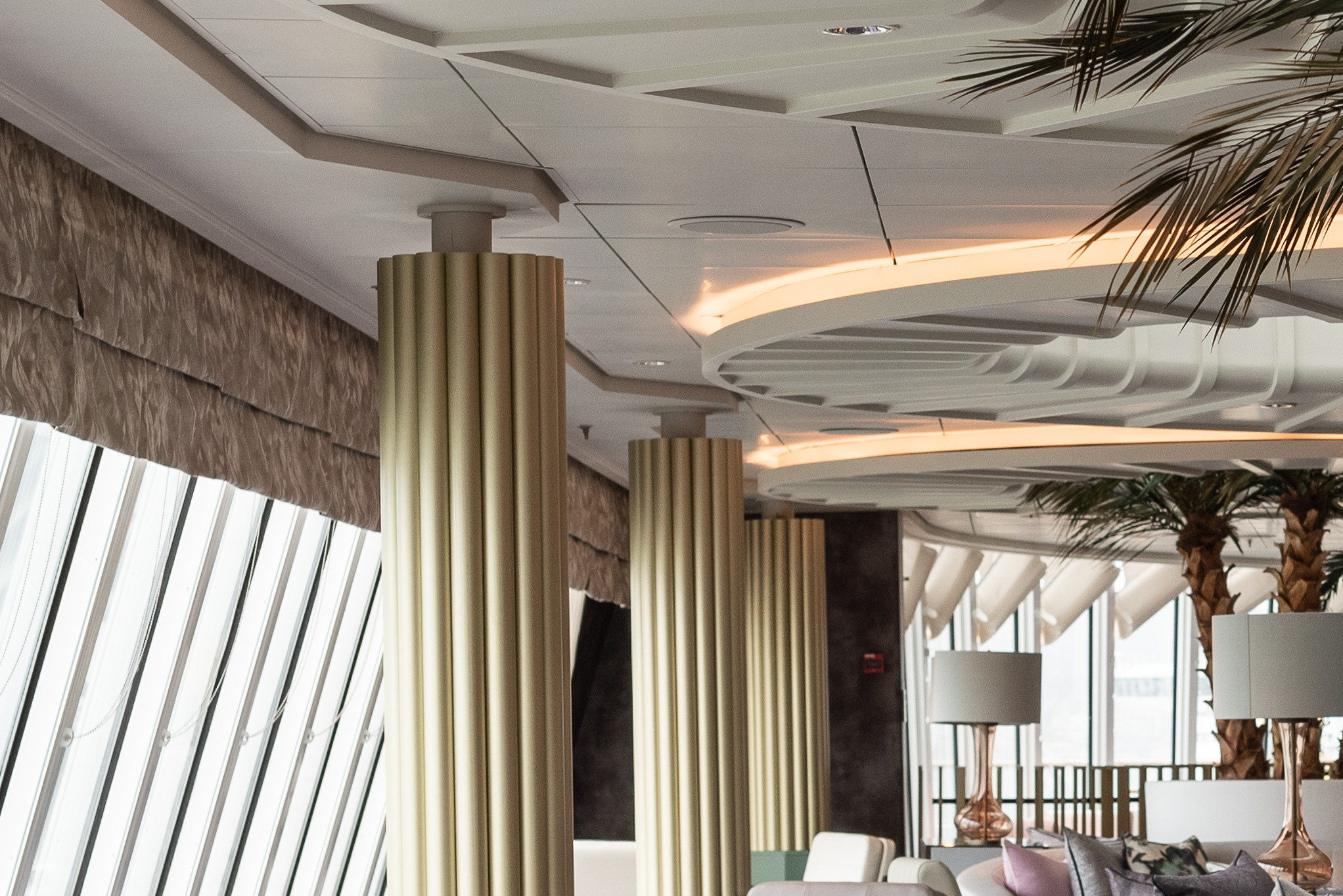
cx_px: 1082
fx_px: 4702
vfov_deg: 10.9
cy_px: 715
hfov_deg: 16.1
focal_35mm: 126
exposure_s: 1/80
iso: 200
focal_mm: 35
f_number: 5
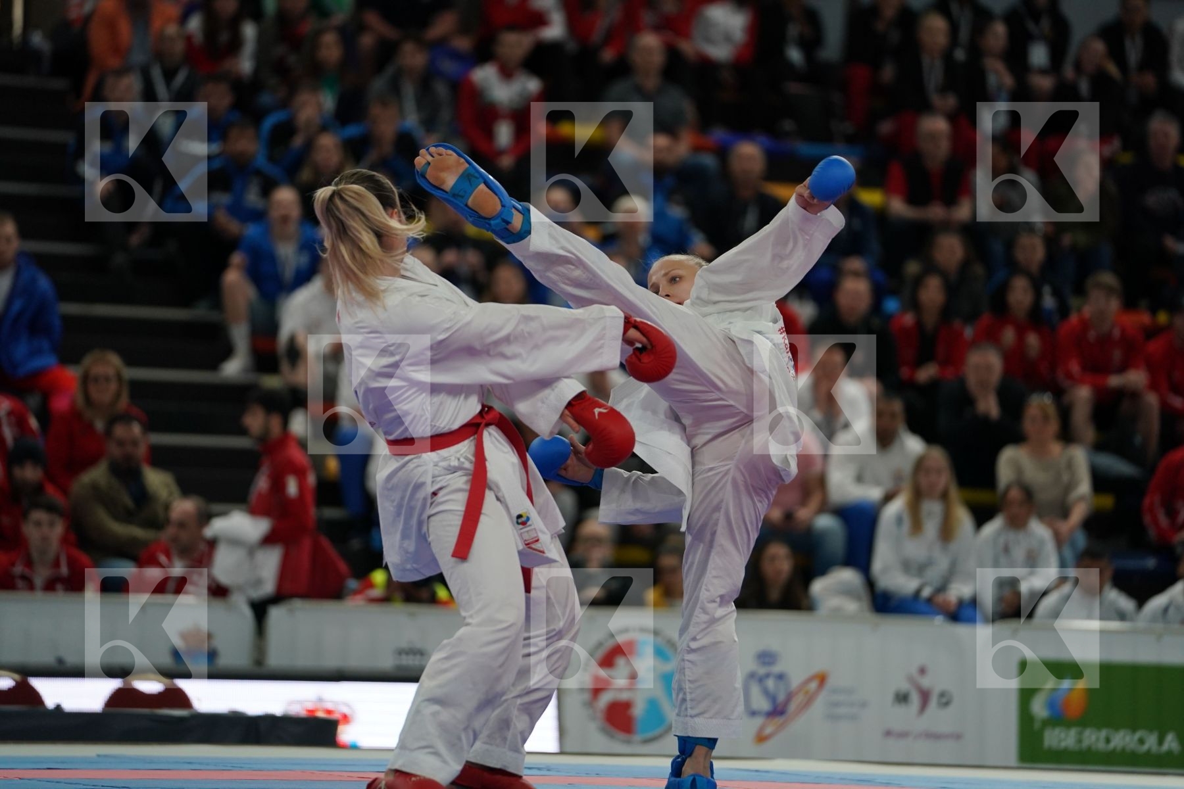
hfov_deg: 10.9
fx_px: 6216
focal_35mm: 189
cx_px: 592
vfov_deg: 7.3
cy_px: 394
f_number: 2.8
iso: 1250
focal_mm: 189
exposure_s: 1/1000
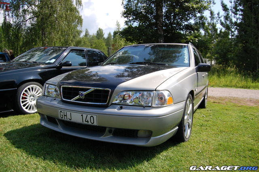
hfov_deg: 67.4
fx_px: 194
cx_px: 130
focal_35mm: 27
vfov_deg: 47.9
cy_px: 86
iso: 800
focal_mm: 18
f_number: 4.5
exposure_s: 1/4000
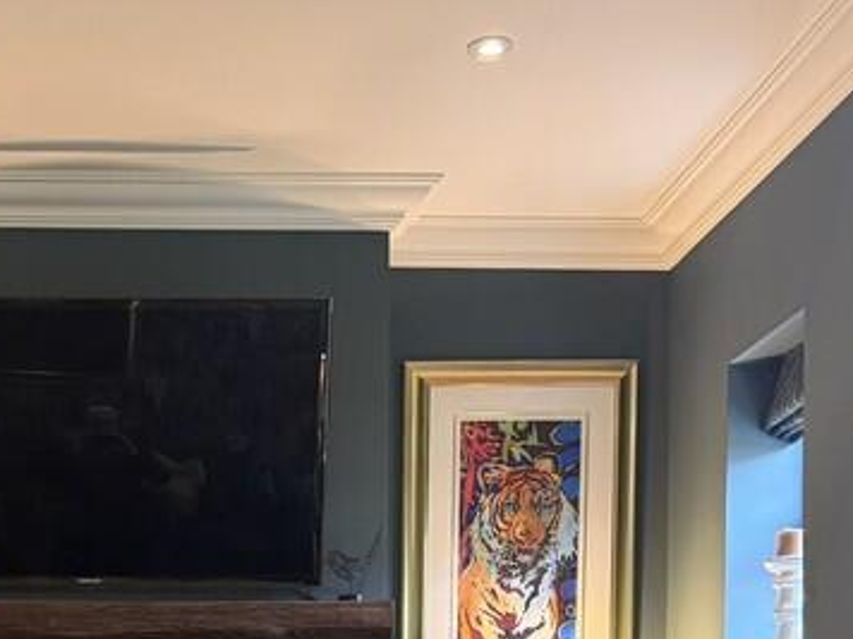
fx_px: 1700
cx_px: 122
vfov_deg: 19.5
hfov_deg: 27.4
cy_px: 857
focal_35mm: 69
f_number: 1.78
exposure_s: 1/59
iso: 400
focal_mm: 6.76
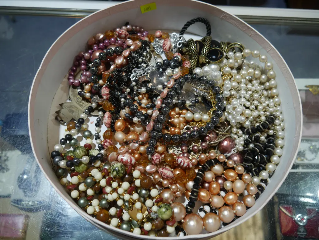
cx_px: 160
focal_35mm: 28
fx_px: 258
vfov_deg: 49.8
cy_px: 120
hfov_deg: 63.4
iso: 200
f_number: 3.5
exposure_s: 1/100
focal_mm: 14
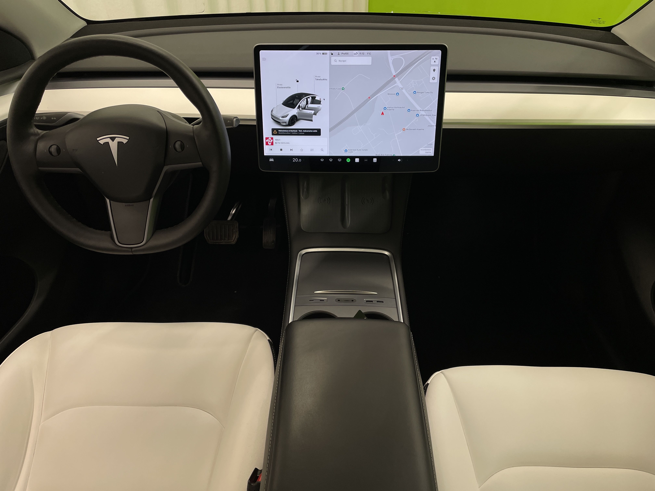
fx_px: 492
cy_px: 246
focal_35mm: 26
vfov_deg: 53.1
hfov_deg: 67.3
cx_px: 328
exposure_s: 1/100
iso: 50
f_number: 1.6
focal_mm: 4.2
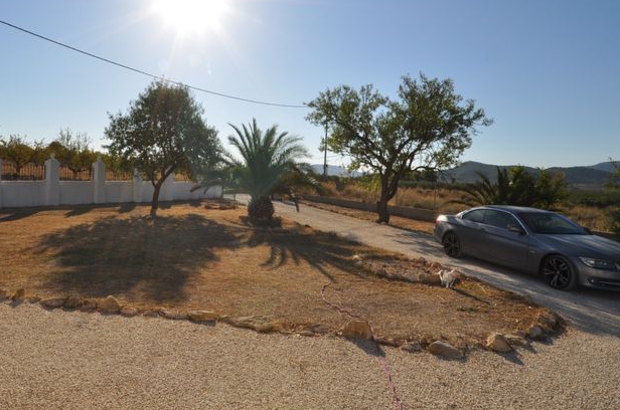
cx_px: 232
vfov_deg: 54.6
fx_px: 395
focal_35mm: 23
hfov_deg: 74.9
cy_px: 171
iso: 200
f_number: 20
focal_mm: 10
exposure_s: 1/200
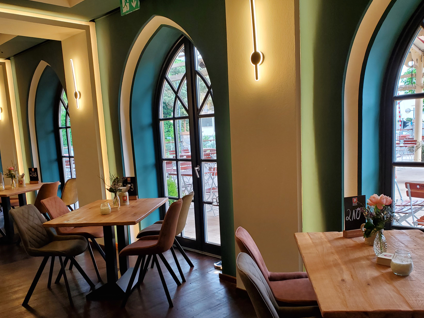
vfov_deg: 43.9
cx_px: 215
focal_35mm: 32
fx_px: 392
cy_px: 191
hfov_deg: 56.8
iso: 125
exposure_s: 1/100
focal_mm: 4.3
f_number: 2.4
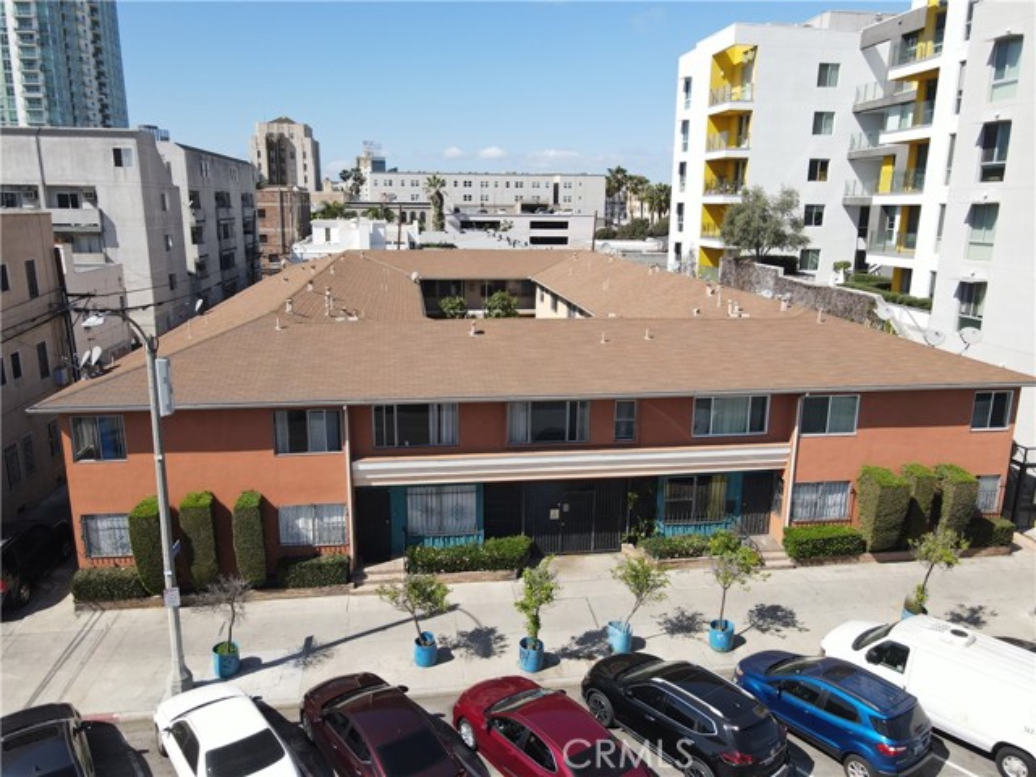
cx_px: 518
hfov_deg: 71.6
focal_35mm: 24
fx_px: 718
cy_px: 388
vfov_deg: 56.8
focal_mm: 4.5
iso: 100
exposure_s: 1/40
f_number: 2.8
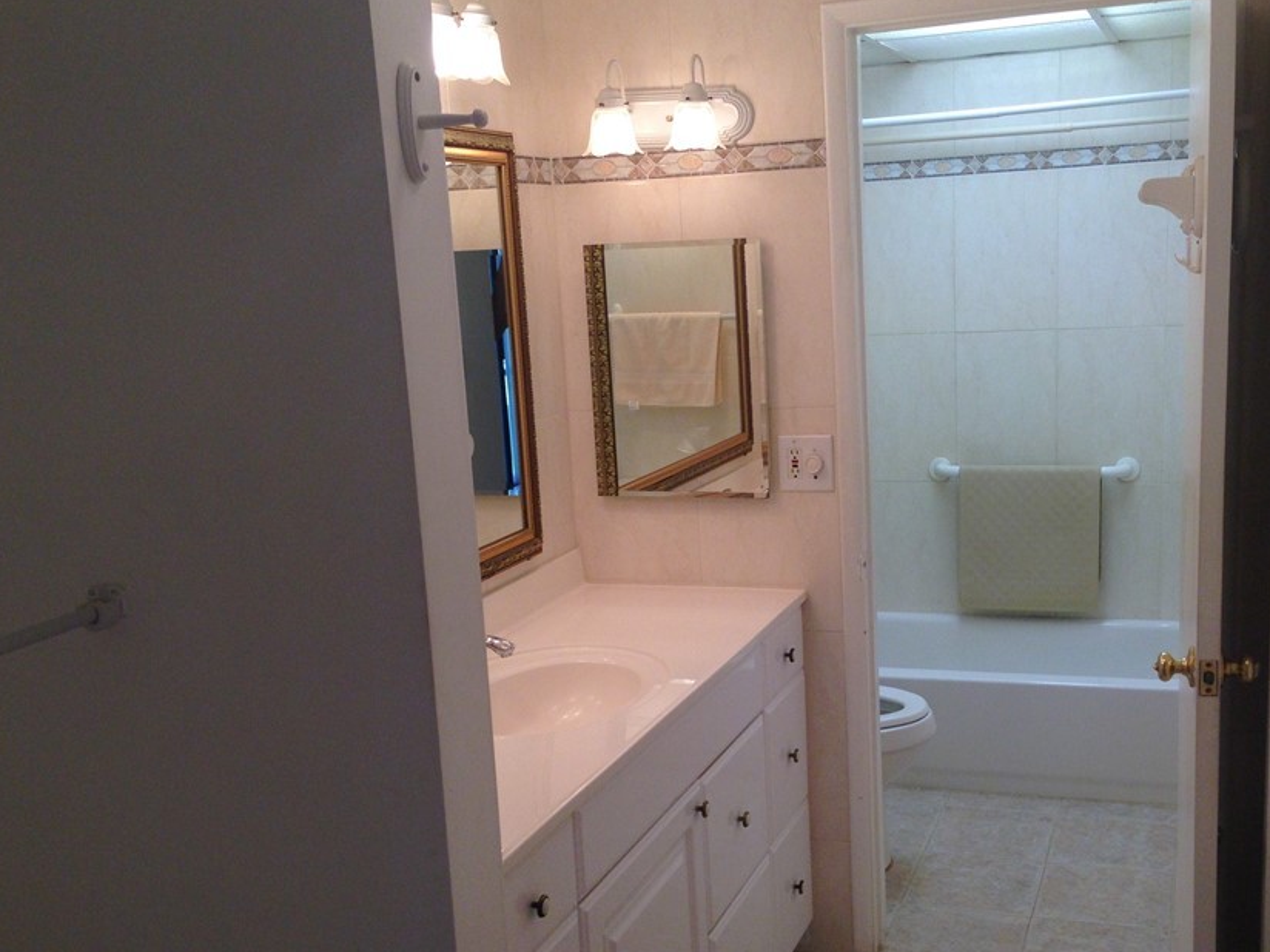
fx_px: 1504
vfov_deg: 35.0
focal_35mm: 41
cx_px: 727
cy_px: 558
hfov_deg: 45.6
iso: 80
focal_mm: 4.12
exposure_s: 1/120
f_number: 2.4
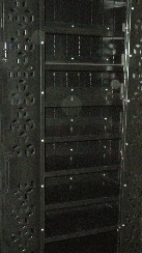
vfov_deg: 31.8
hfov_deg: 18.1
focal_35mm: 66
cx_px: 116
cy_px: 158
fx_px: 442
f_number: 2.8
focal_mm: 7.9
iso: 1000
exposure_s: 1/60
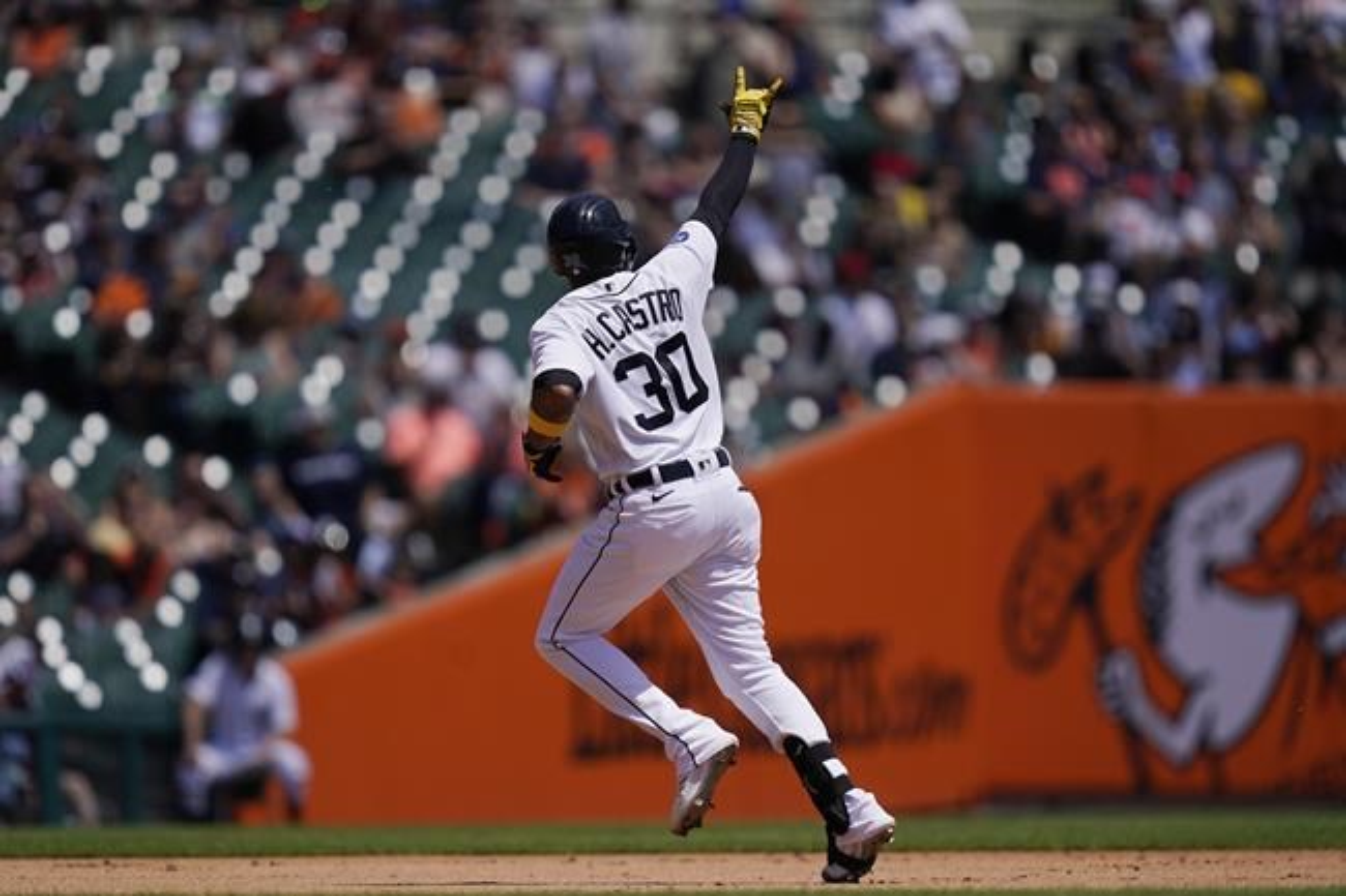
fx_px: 20931
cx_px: 673
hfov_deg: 3.7
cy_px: 448
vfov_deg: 2.5
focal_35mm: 560
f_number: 4
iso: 800
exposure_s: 1/16000
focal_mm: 560
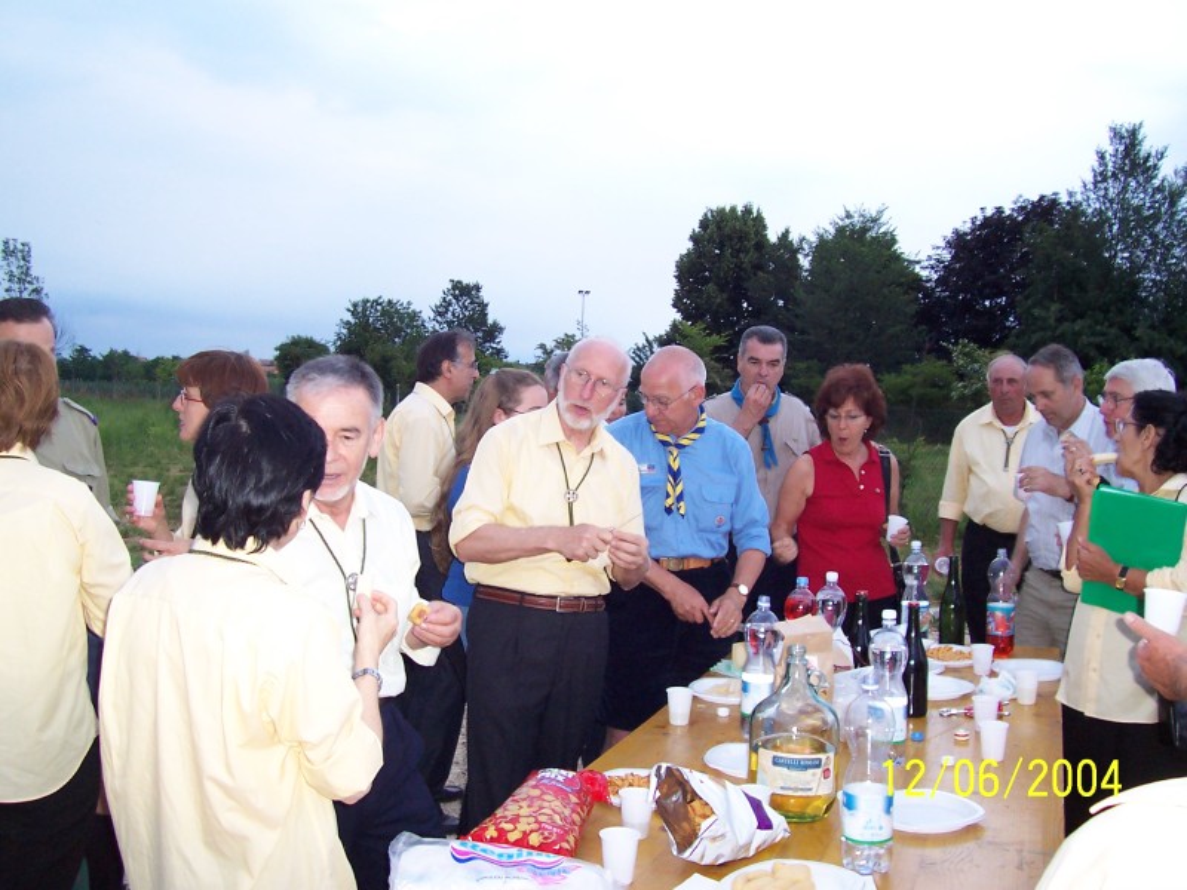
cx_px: 594
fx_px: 1269
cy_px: 445
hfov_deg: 50.1
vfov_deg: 38.7
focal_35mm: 37
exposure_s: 1/60
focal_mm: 5.6
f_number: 2.8
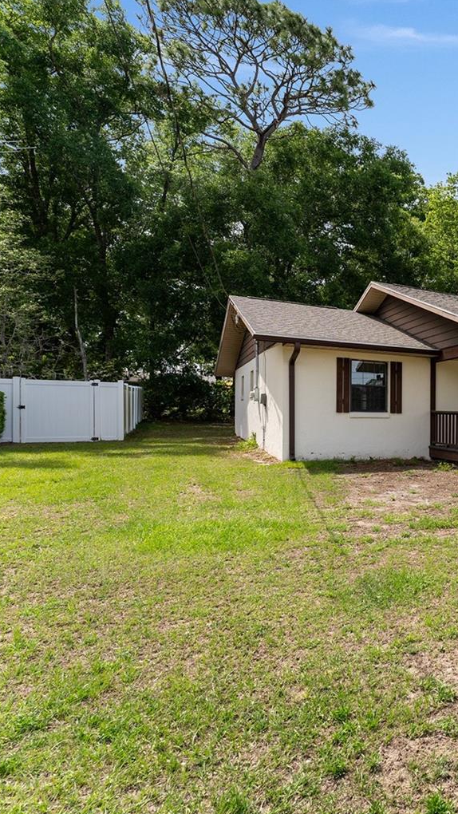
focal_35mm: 23
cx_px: 563
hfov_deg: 36.7
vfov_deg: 78.7
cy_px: 421
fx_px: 496
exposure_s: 1/800
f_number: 7.1
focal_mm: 14
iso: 400
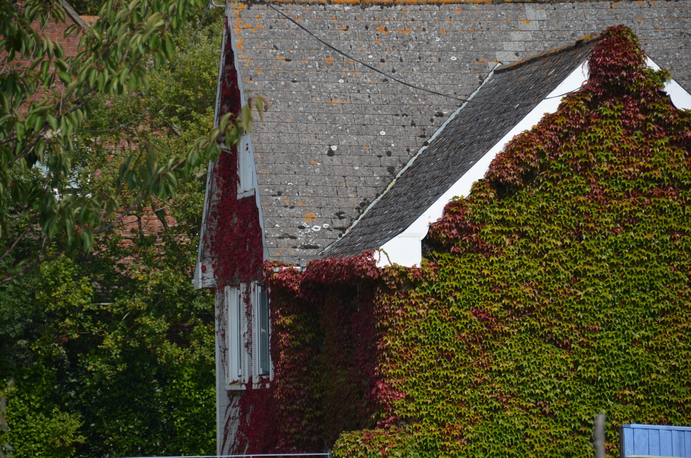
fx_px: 5747
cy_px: 229
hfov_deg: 6.9
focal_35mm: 300
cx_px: 346
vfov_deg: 4.6
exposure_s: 1/640
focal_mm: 200
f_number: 5.6
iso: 100
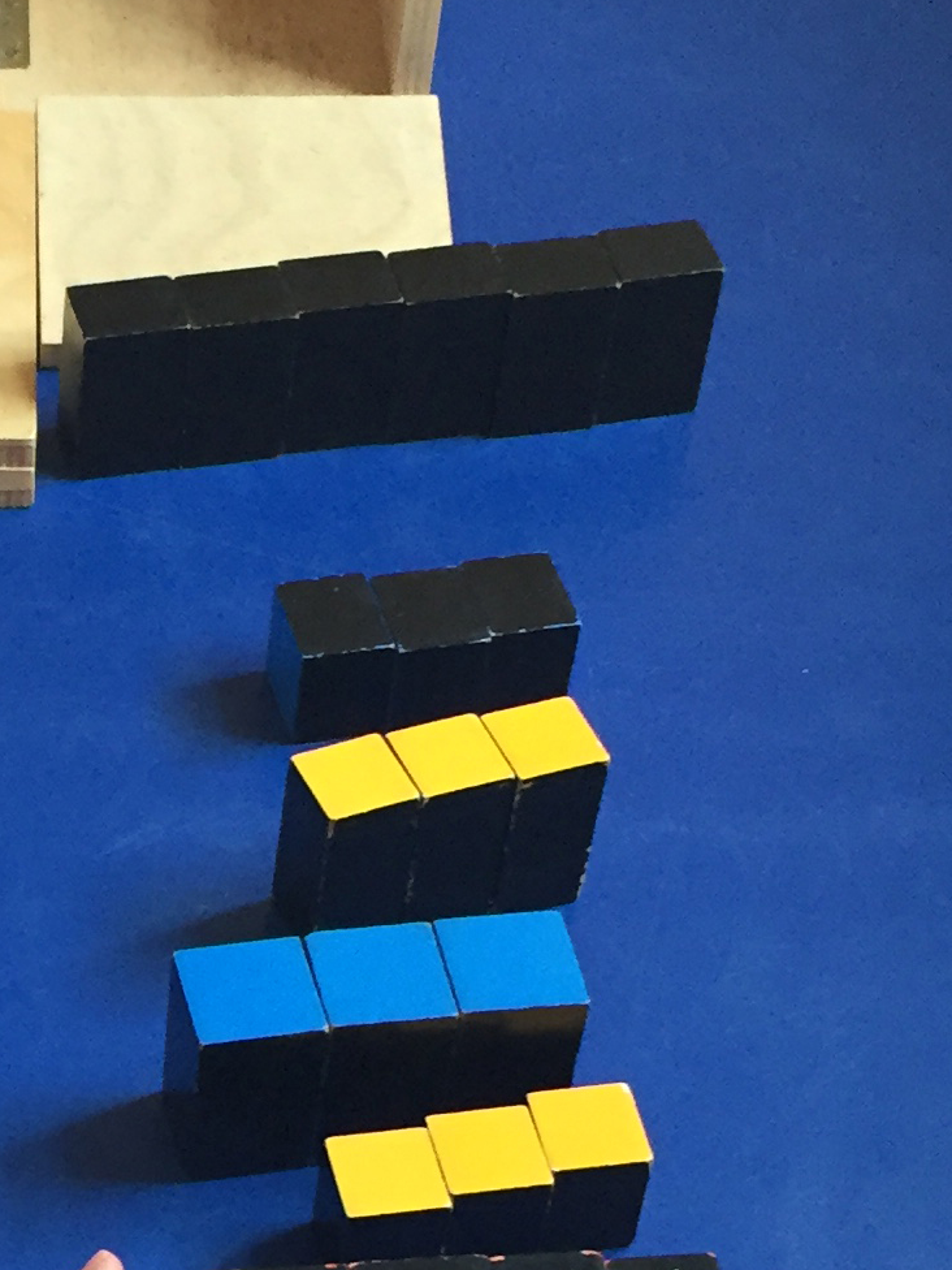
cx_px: -179
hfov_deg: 14.8
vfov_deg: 19.9
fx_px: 3557
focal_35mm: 97
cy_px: 1115
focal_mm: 4.15
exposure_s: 1/30
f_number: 2.2
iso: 125
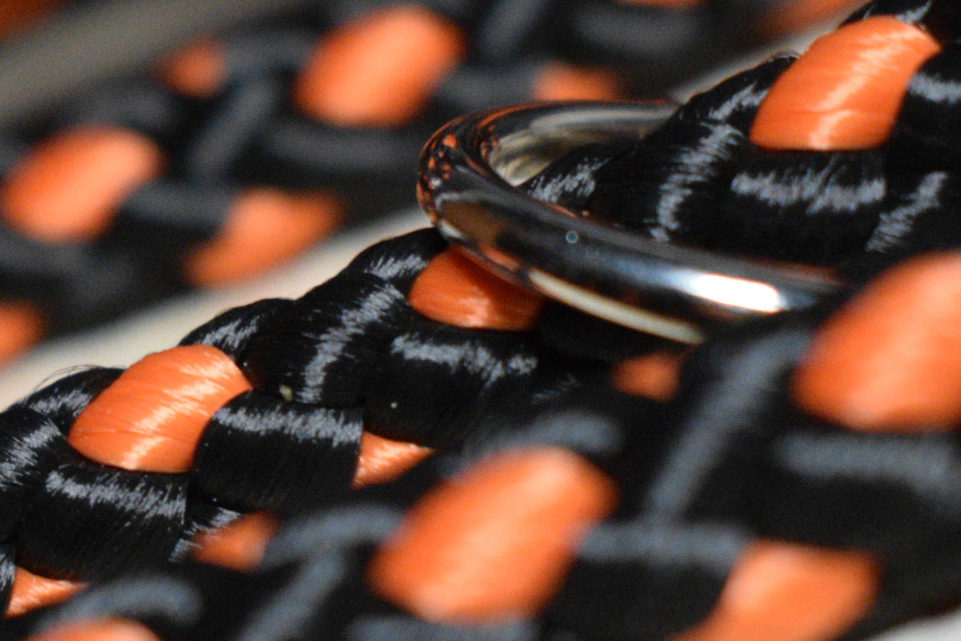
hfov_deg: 11.9
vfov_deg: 8.1
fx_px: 4538
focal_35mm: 170
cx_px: -17
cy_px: 367
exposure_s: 1/125
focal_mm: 40
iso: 3200
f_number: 4.8
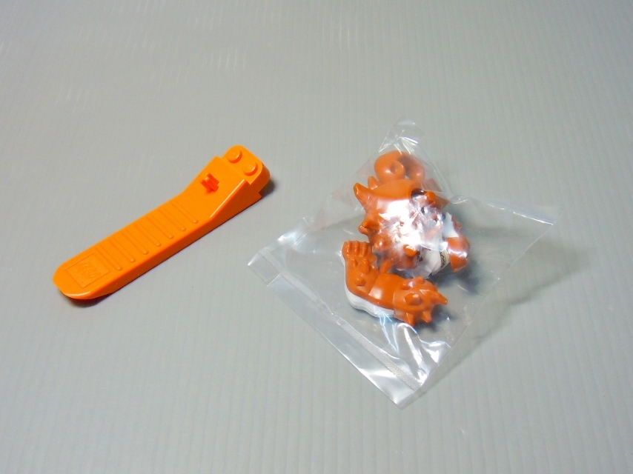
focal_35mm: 30
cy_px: 237
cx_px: 316
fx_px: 548
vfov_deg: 46.8
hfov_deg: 60.0
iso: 200
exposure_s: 1/30
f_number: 3.5
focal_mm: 5.4
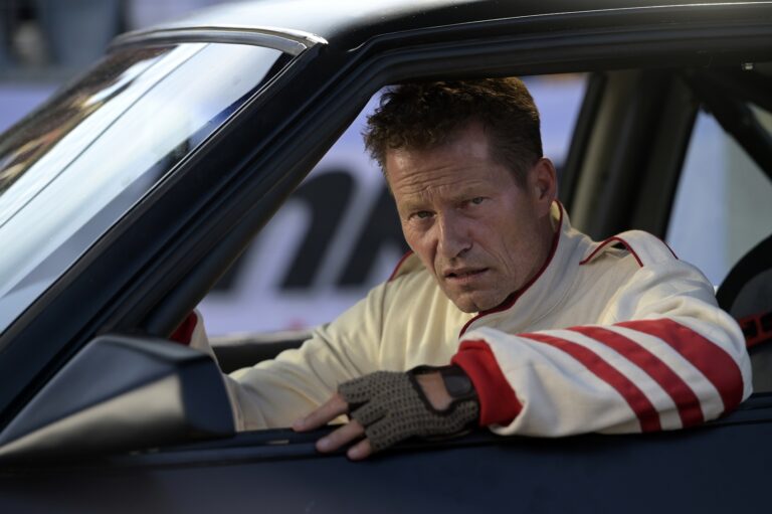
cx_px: 386
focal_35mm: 175
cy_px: 257
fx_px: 3750
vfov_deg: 7.8
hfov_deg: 11.8
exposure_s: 1/1600
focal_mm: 175
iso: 400
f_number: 4.5
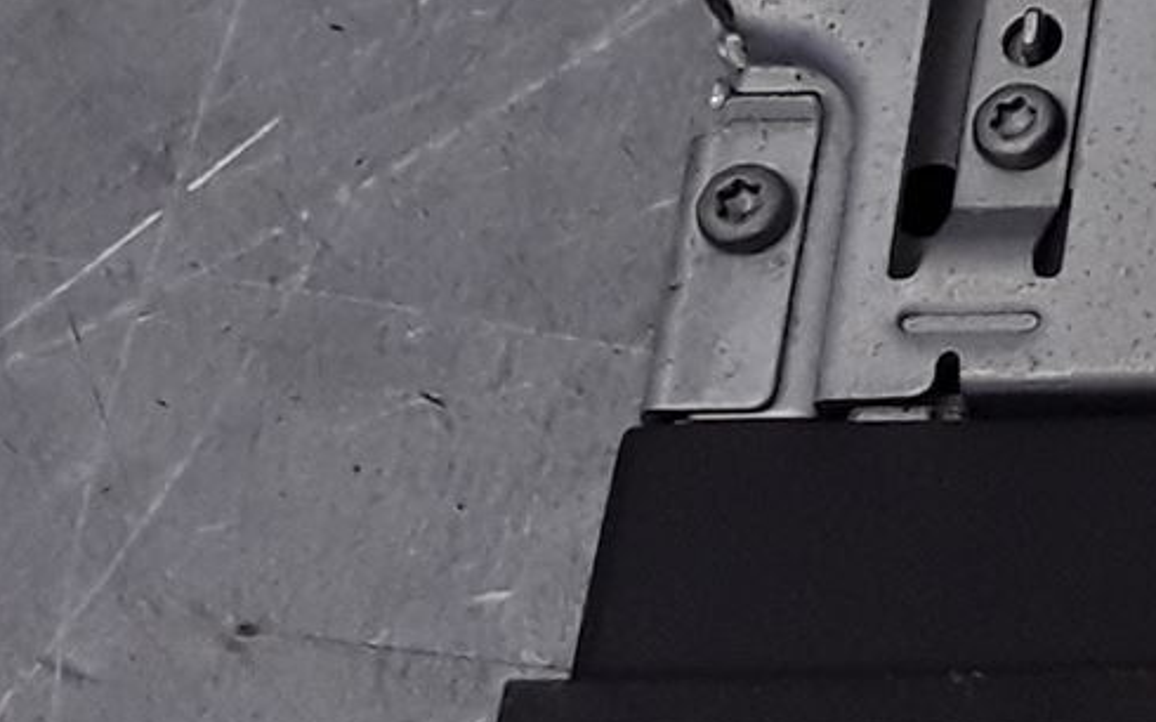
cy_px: -472
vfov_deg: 10.1
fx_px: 3906
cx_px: 2241
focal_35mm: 124
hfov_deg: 14.3
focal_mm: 2.91
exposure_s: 1/284
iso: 100
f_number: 1.9
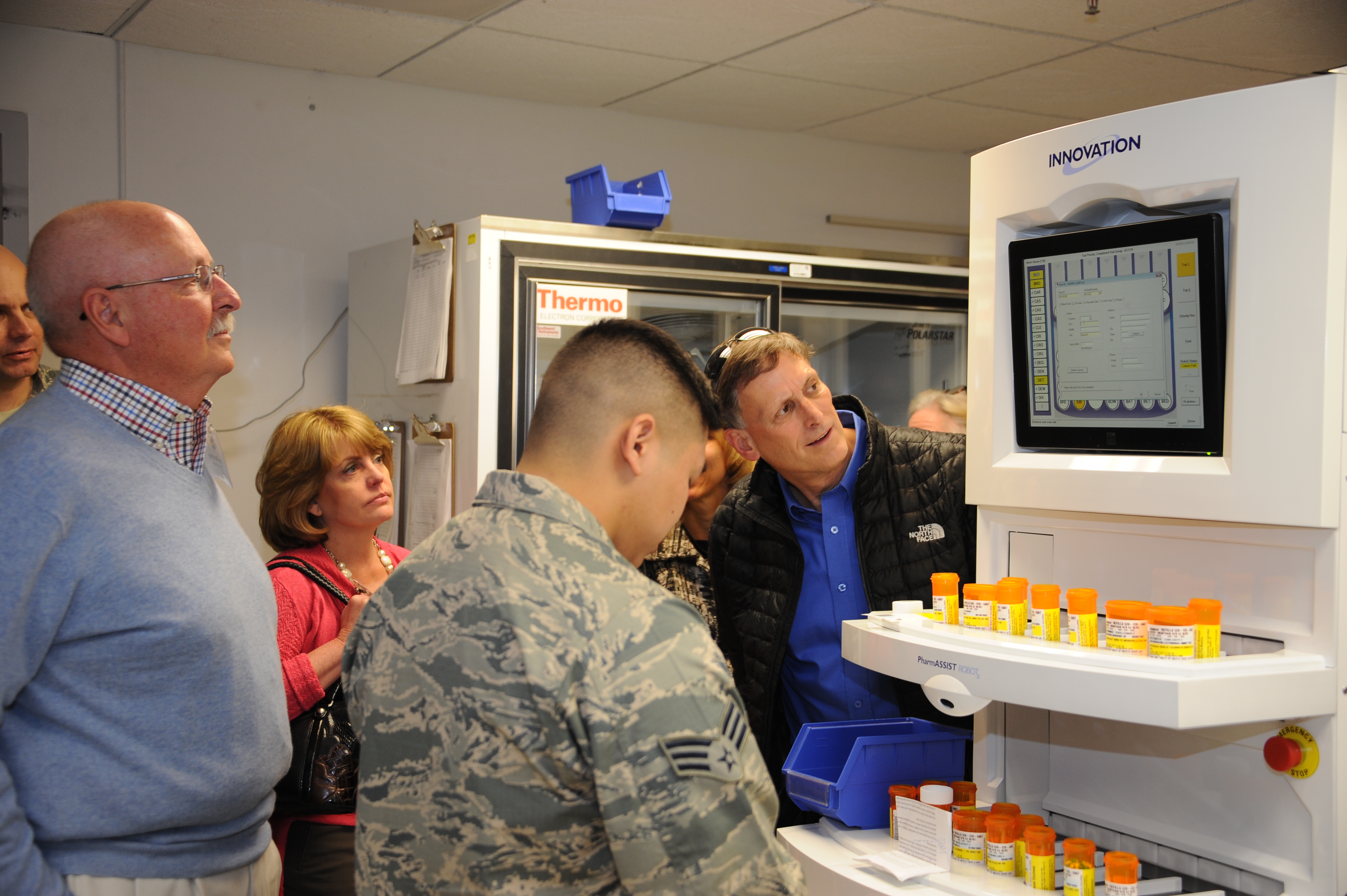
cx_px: 674
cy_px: 448
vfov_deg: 29.8
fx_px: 1683
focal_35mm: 45
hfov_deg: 43.6
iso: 640
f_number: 4.2
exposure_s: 1/60
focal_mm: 45
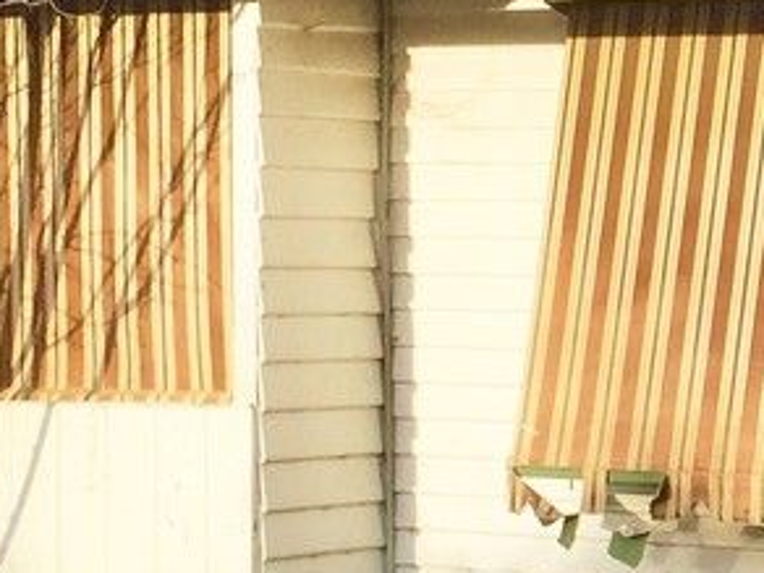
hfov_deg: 12.5
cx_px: 1219
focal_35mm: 149
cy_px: 334
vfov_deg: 10.0
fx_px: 3289
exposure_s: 1/1236
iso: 32
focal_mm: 4.15
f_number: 2.2
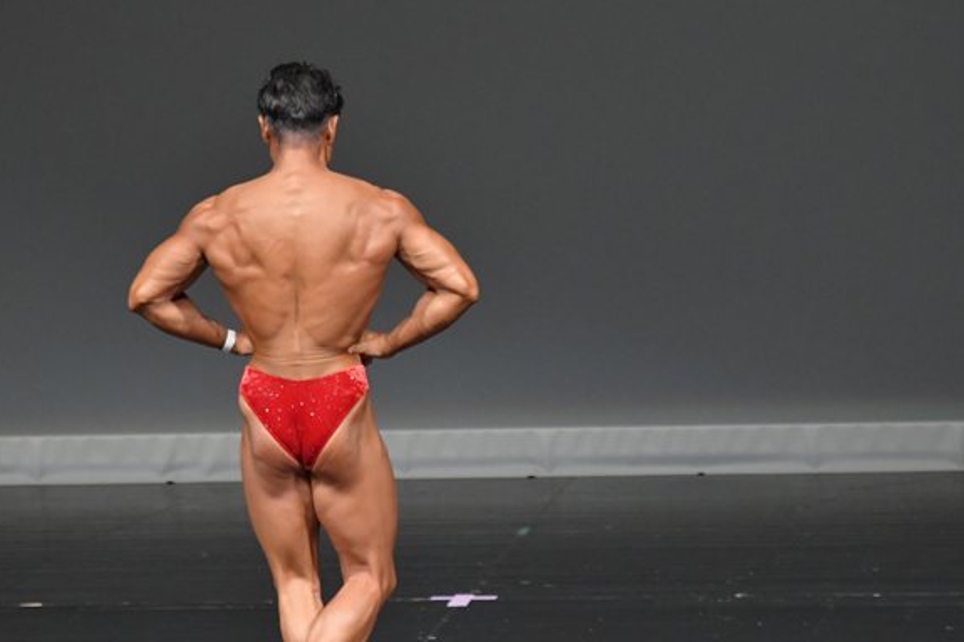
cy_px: 404
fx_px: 12447
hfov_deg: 4.4
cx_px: 504
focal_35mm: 465
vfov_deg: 3.0
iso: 4000
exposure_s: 1/400
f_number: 5.6
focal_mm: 230
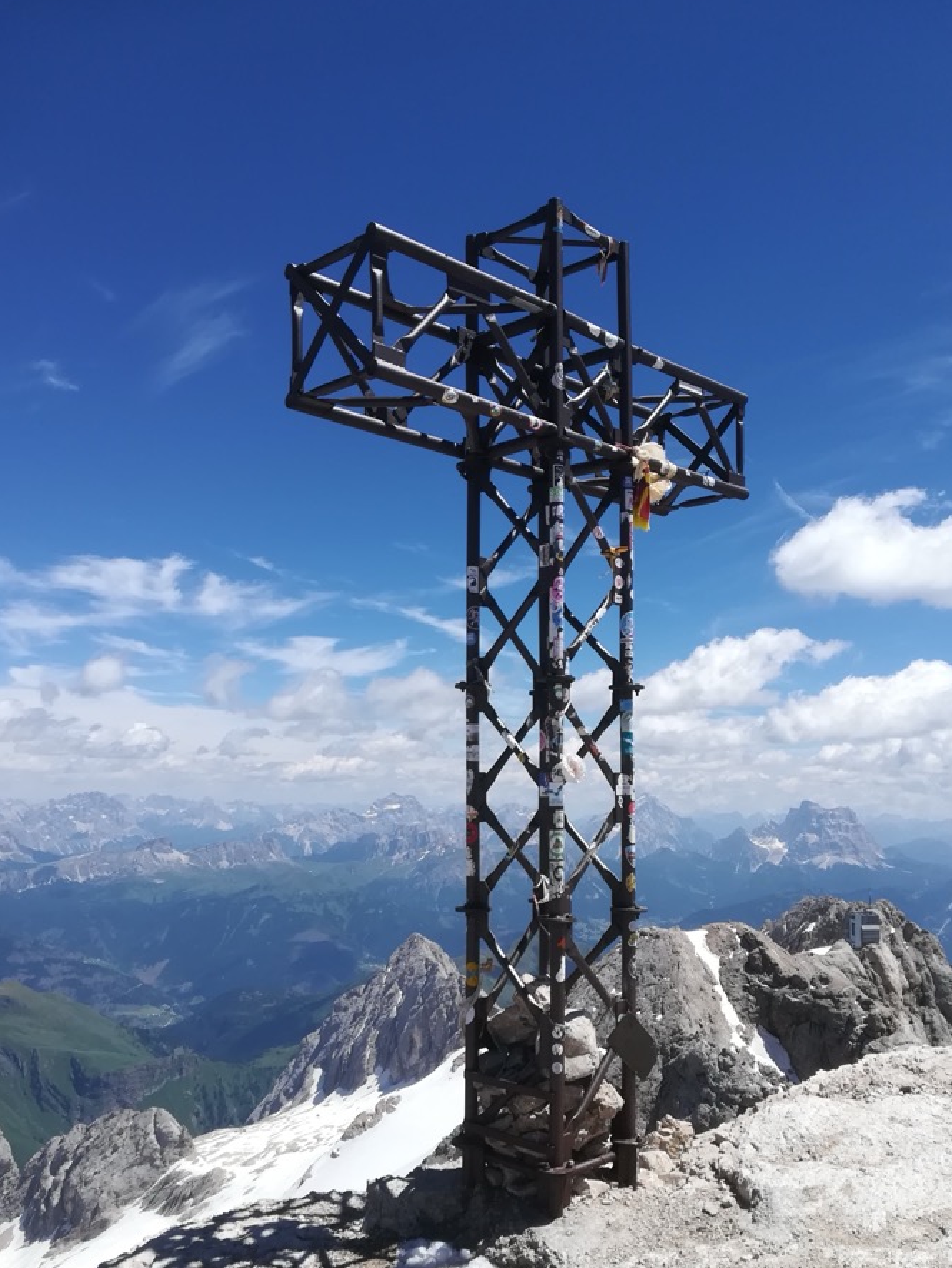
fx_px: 1099
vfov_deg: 59.7
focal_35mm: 30
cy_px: 728
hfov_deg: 46.8
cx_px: 523
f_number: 2.2
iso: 50
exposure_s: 1/1592
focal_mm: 3.83
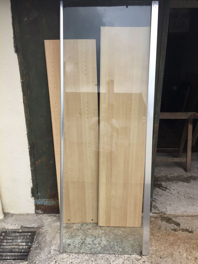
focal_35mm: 29
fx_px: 221
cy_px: 132
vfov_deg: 61.7
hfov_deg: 48.2
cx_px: 99
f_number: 2.2
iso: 32
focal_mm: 4.15
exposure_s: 1/964
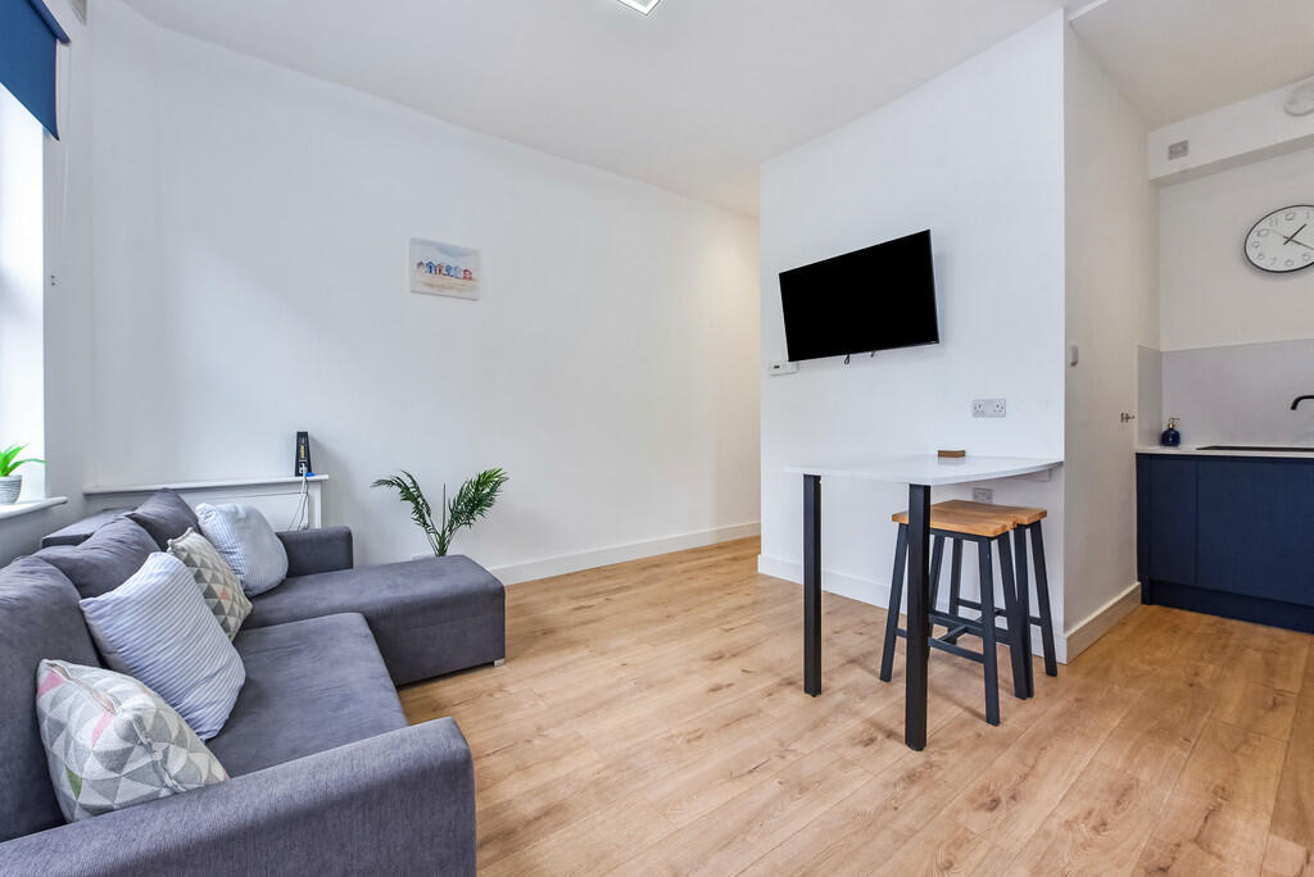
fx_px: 511
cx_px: 657
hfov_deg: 104.2
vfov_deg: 81.3
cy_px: 438
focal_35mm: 14
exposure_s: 1/60
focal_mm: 14
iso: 400
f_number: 9
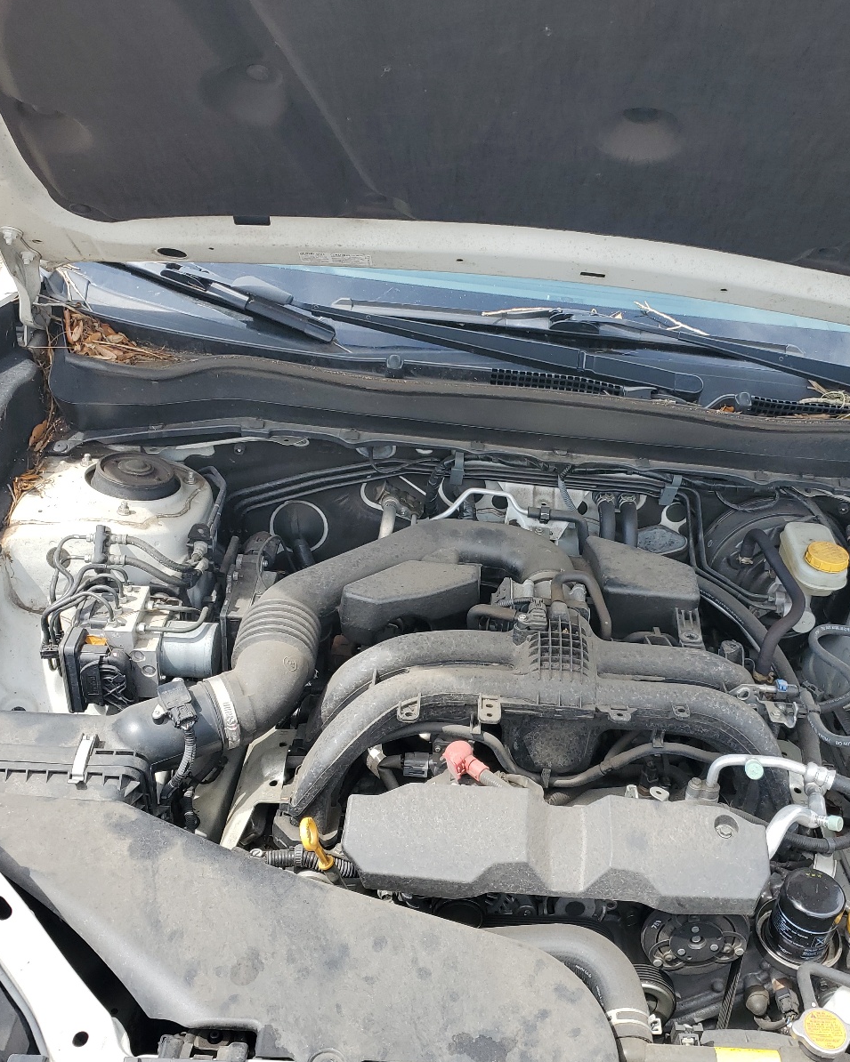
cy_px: 531
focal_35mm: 34
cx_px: 530
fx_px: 1069
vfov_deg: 52.8
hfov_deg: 43.0
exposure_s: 1/769
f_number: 1.5
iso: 50
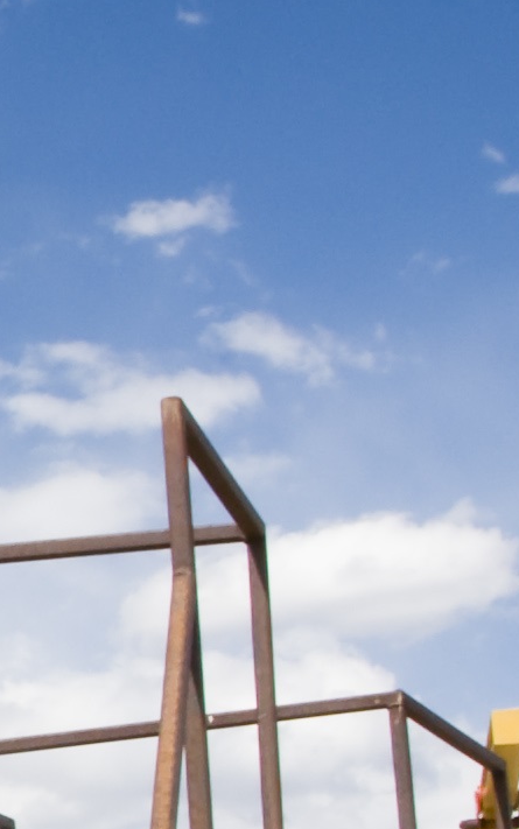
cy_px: 828
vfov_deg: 10.4
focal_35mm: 200
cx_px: -1332
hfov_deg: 5.8
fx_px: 4522
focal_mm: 24
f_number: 22
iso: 200
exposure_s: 1/20
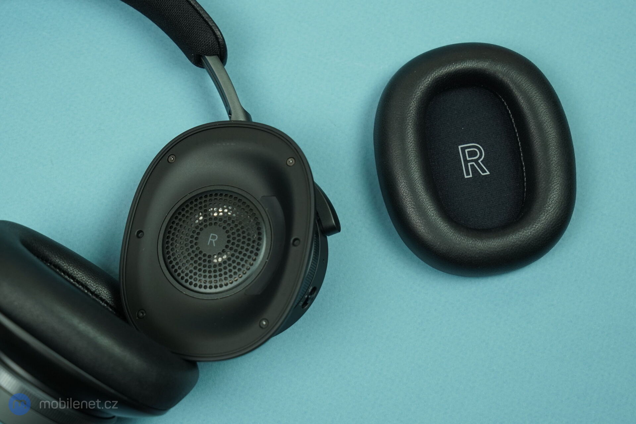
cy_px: 212
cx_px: 318
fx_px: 1025
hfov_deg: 34.5
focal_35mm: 58
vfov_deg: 23.4
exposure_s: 1/160
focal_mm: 58
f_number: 7.1
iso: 1600
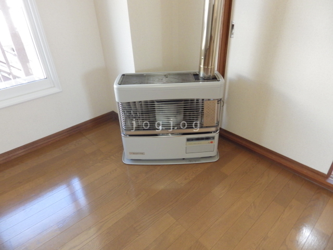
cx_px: 166
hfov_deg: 76.4
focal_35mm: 22
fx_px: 212
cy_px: 125
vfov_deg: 61.1
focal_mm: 4
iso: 200
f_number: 3.1
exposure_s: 1/45
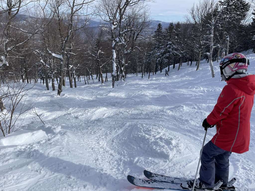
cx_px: 128
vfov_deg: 53.1
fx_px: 192
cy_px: 96
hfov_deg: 67.3
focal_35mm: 26
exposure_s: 1/5556
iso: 32
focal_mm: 4.2
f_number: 1.6
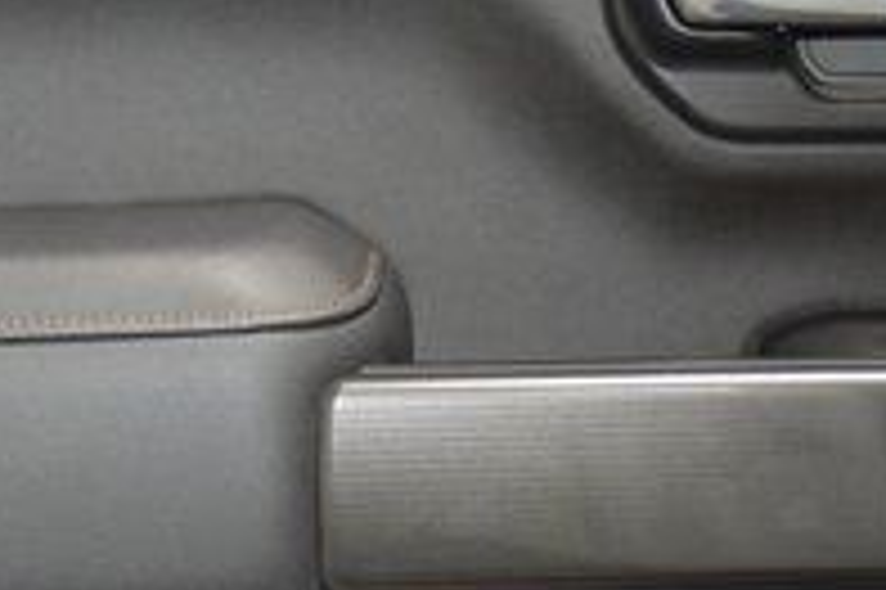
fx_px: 2877
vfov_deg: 11.5
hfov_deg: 17.5
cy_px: 660
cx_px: 333
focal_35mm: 117
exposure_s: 1/125
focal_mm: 24
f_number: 3.8
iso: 2800
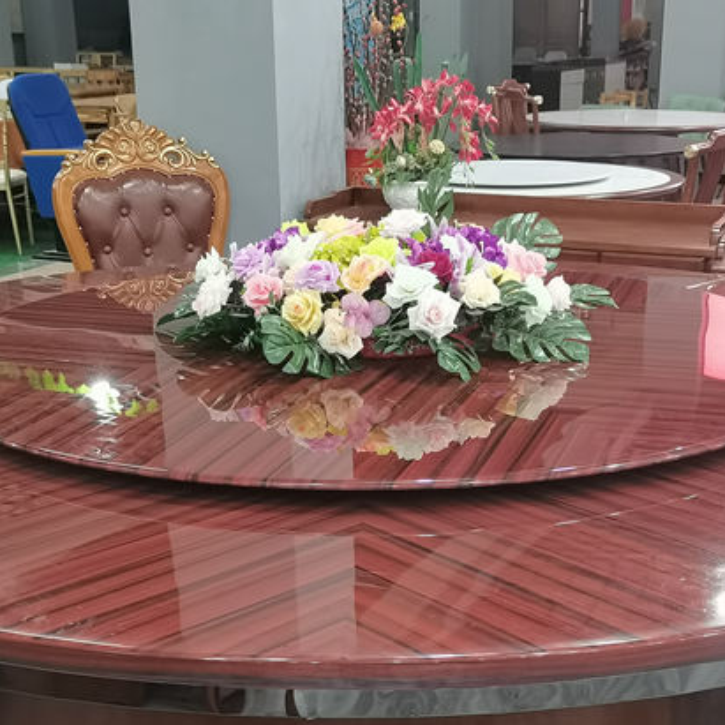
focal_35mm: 55
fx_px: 1303
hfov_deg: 31.1
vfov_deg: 30.7
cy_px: 513
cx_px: 407
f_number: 1.8
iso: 320
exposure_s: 1/50
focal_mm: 5.58
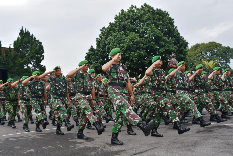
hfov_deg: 49.5
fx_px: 252
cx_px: 116
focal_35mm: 39
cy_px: 78
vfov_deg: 34.2
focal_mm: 26
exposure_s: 1/250
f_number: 5.6
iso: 100
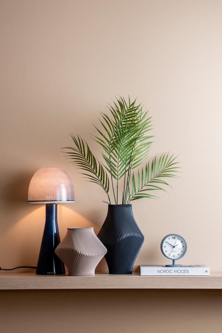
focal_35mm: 116
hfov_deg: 11.8
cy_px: 166
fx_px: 1073
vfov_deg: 17.6
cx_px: 111
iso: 50
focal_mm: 116
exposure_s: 1.6
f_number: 13
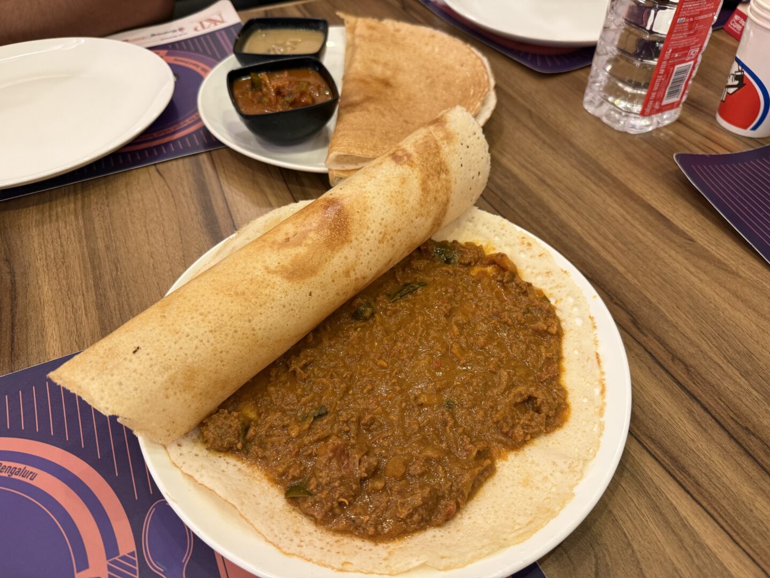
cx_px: 385
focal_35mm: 24
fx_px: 534
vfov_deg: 56.8
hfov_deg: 71.6
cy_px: 289
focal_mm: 6.76
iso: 200
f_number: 1.78
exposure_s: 1/50
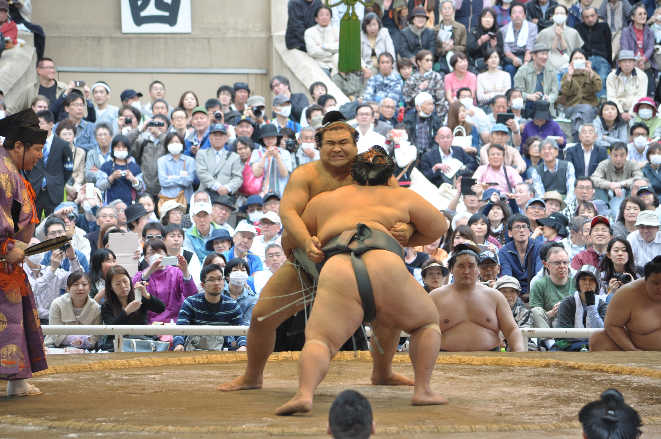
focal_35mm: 202
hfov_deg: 10.2
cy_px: 220
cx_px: 330
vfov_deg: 6.8
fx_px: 3714
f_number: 4.8
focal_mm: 135
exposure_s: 1/200
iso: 400
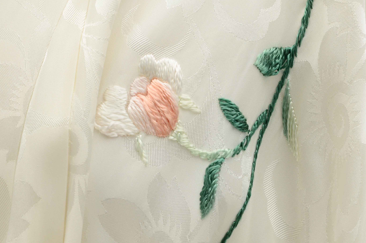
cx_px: 186
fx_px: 2534
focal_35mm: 250
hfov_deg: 8.3
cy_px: 75
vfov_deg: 5.5
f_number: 13
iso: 400
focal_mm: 105
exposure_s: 1/80
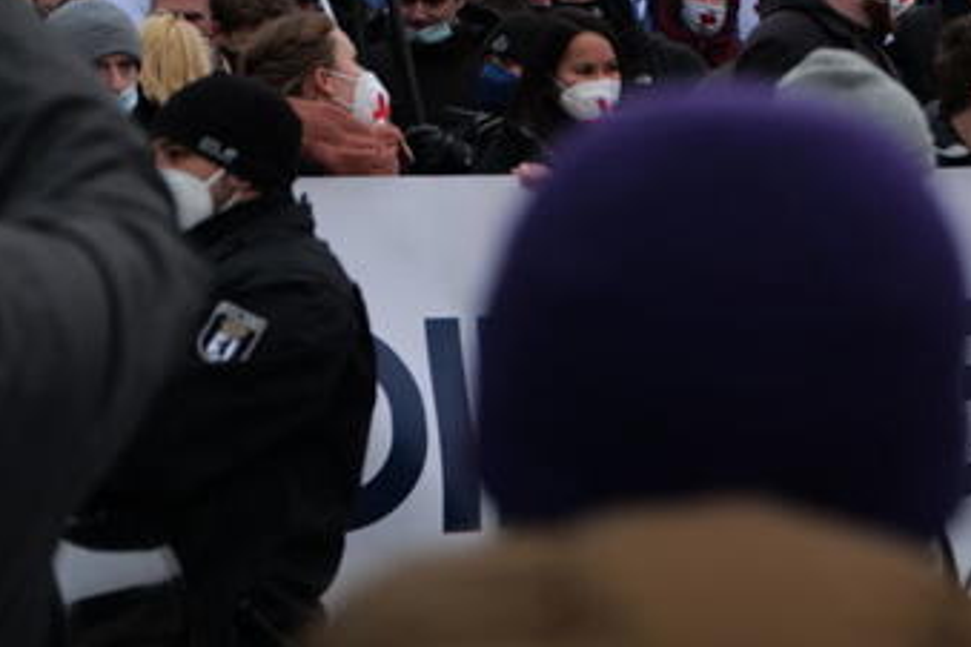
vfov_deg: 11.5
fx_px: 3182
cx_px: 1034
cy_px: -6
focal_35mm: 118
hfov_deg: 16.9
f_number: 2.8
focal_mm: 50
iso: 800
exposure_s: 1/80
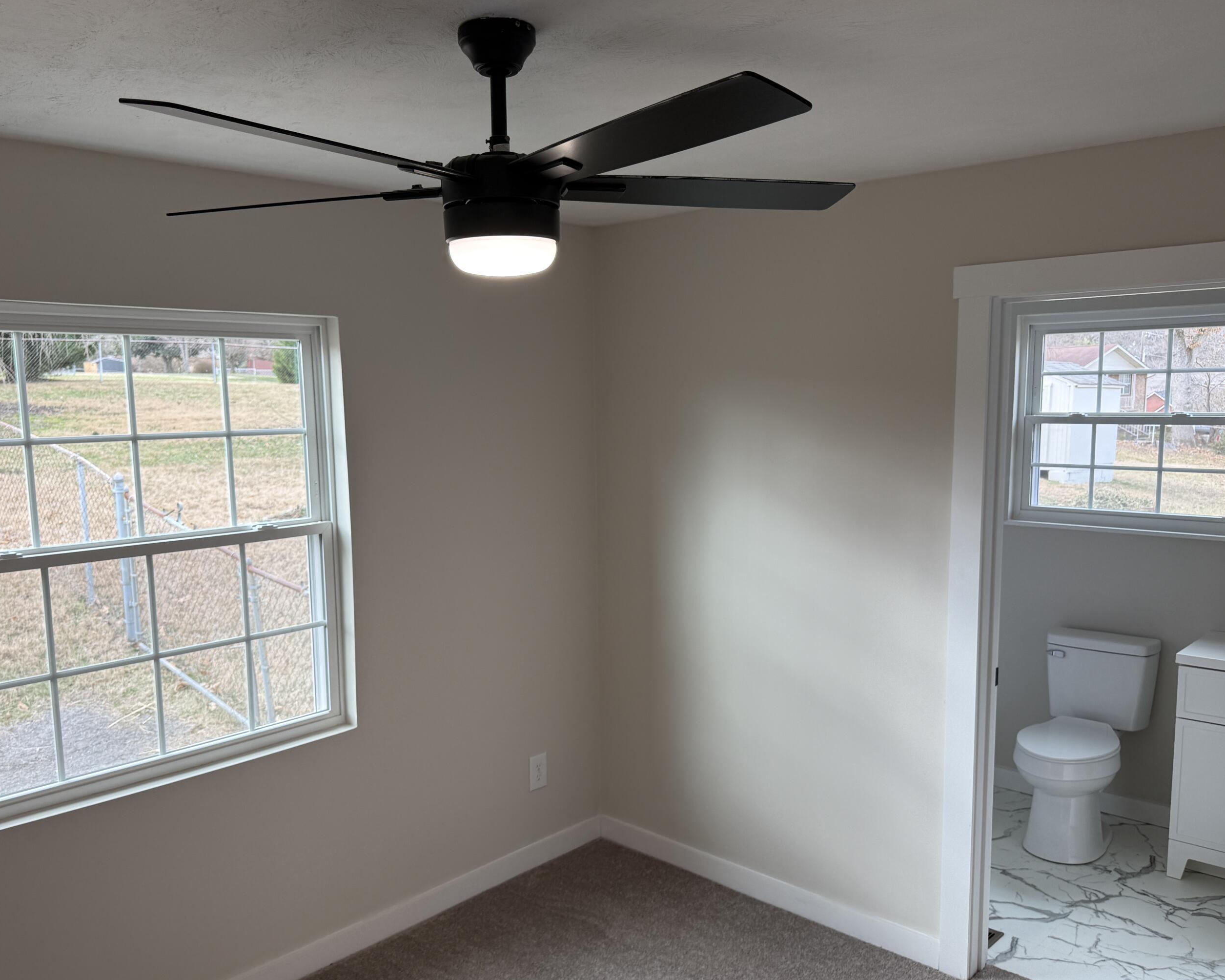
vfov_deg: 51.5
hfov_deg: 62.2
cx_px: 581
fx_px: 1015
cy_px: 531
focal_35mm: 28
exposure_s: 1/132
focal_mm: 6.76
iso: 64
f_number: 1.78
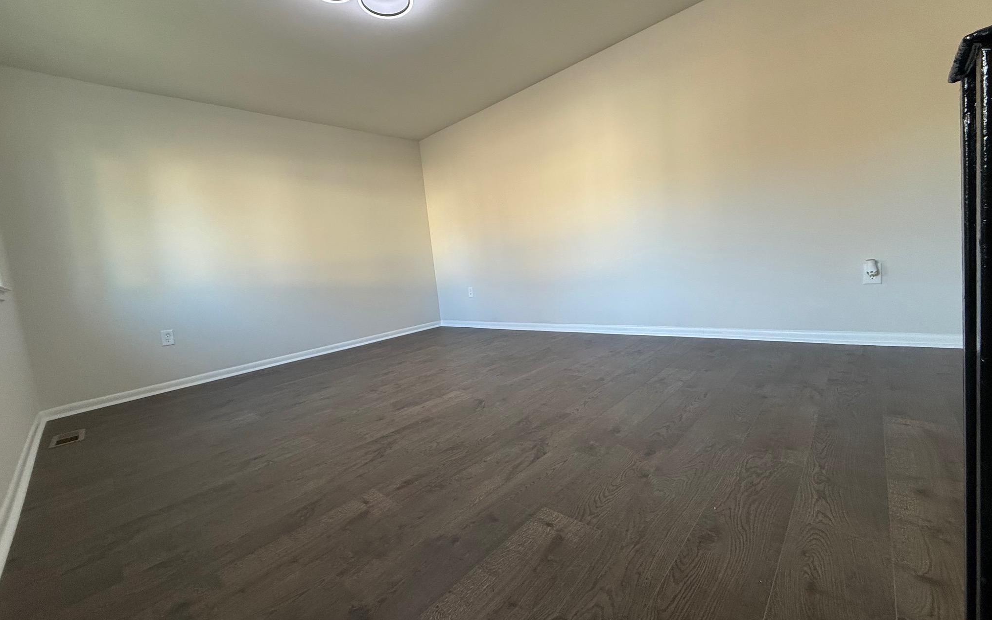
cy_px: 297
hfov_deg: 101.5
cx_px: 492
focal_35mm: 15
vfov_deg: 74.7
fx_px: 406
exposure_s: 1/120
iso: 200
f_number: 2.2
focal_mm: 2.22
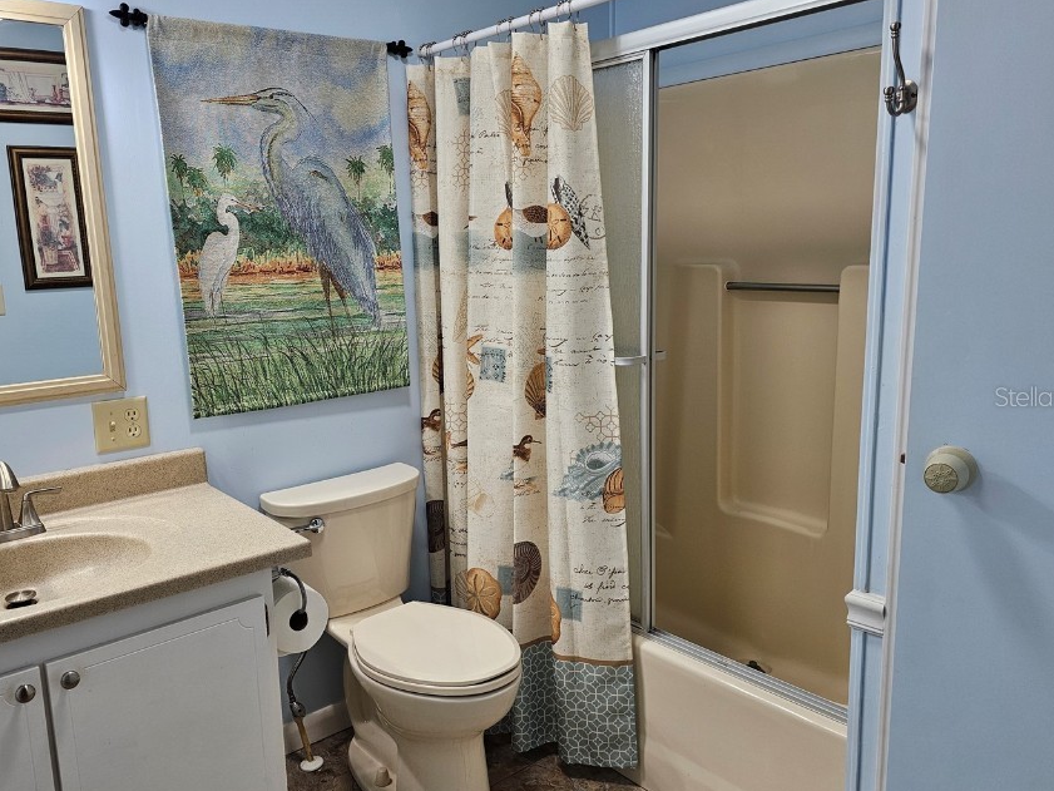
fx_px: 853
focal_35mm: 28
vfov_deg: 49.8
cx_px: 471
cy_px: 396
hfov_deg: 63.3
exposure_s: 1/120
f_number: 1.7
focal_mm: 6.3
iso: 100
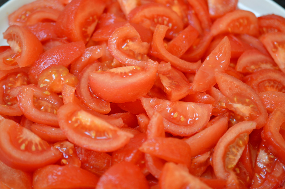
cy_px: 94
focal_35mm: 60
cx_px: 142
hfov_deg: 33.4
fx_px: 474
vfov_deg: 22.6
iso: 800
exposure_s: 1/60
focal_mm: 40
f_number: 3
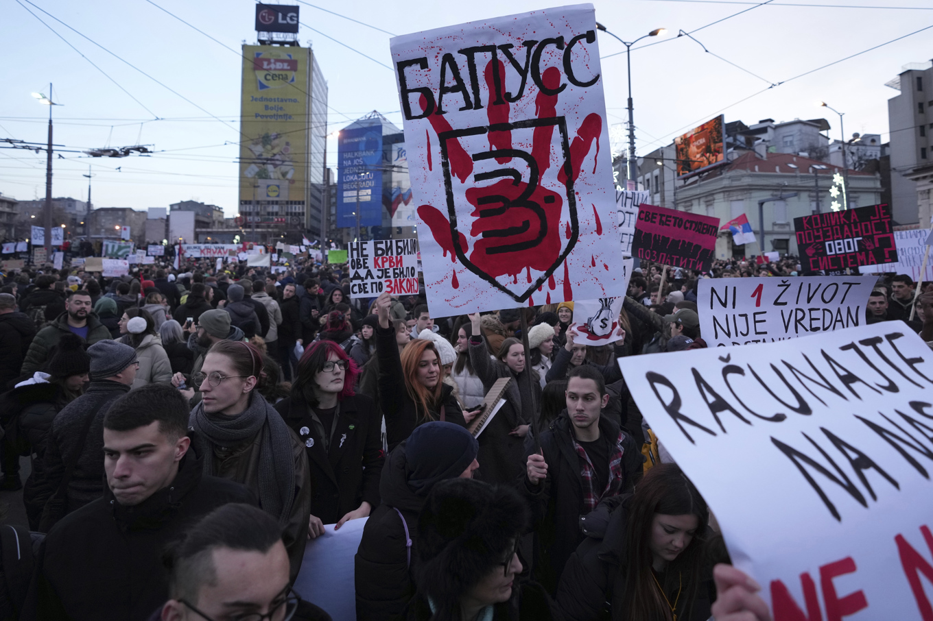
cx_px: 466
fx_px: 415
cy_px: 310
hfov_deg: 96.8
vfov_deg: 73.7
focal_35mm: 16
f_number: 2.8
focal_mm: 16
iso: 1600
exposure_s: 1/500
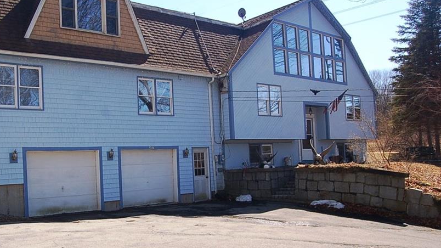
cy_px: 146
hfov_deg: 54.7
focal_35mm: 36
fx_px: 421
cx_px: 168
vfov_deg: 32.7
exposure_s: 1/160
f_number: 6.3
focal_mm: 18
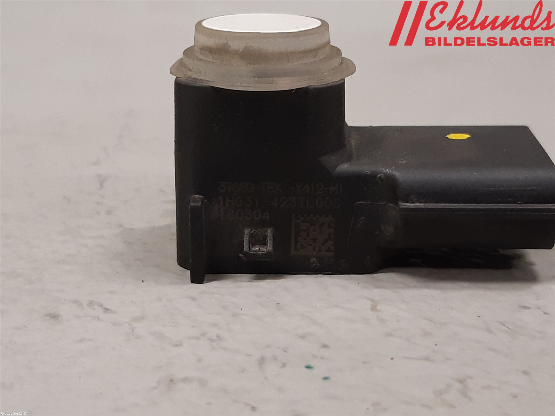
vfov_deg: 53.1
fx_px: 417
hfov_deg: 67.3
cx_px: 278
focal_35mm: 26
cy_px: 208
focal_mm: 3.93
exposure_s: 1/50
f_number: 1.7
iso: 125
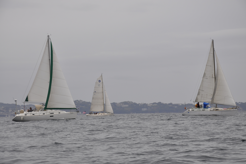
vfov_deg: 10.7
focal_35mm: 128
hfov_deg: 16.1
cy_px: 82
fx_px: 870
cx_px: 123
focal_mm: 85
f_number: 9
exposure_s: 1/320
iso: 200
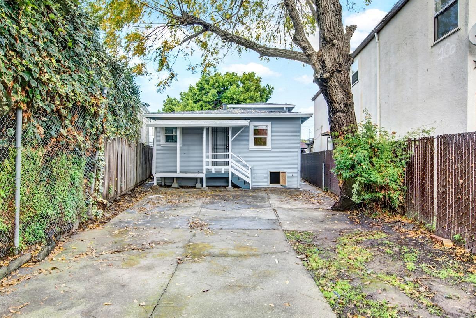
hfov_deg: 78.6
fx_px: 291
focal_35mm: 22
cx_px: 238
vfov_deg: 57.3
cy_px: 159
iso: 100
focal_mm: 14
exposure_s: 1/13
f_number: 14
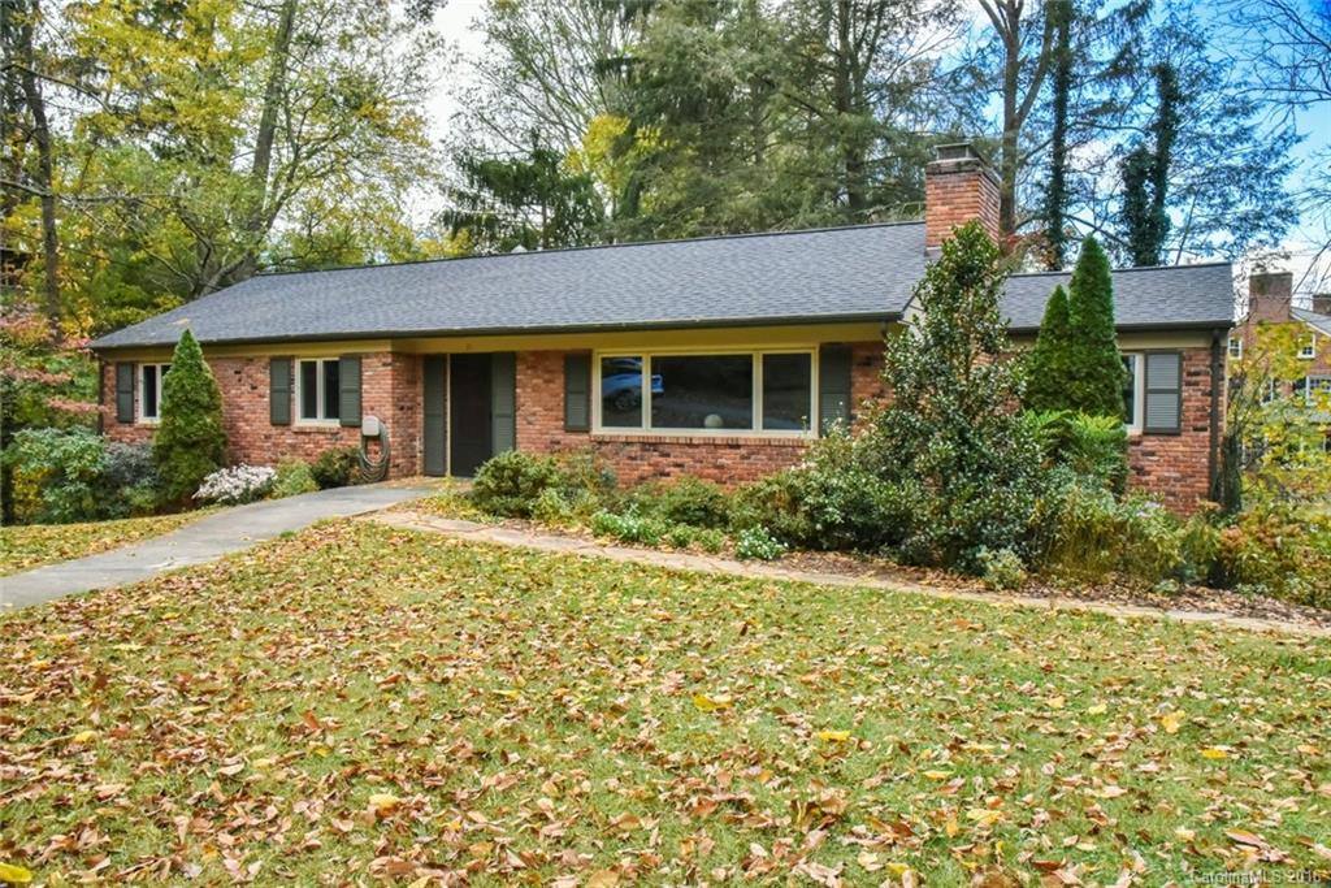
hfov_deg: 65.5
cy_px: 444
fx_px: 1035
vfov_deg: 46.4
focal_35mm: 28
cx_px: 666
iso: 4000
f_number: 16
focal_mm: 28
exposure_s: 1/250
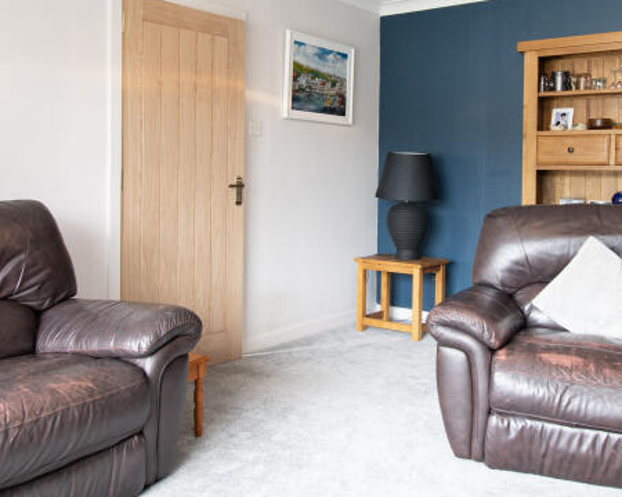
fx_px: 589
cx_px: 352
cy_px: 149
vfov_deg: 44.8
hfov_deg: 55.5
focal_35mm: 32
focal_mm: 10
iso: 320
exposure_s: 1/2.5
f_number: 8
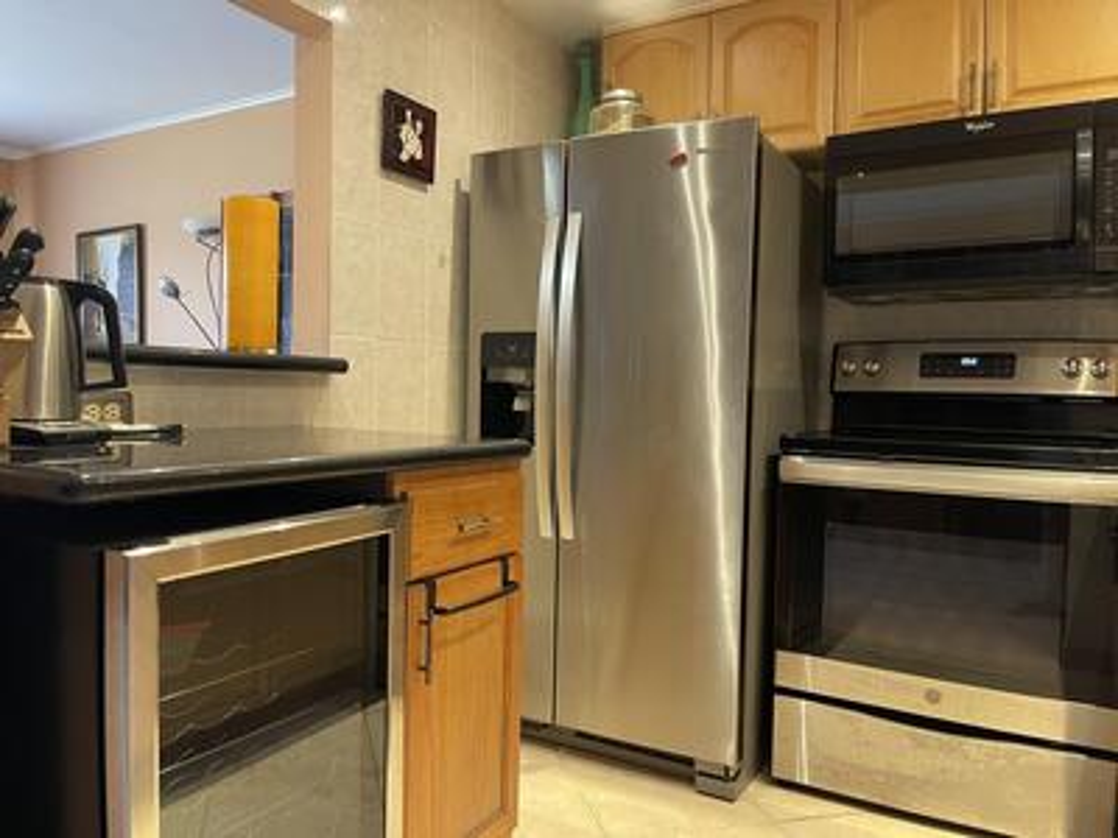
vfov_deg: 54.9
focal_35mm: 25
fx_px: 807
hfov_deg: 69.4
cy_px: 419
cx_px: 559
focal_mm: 5.1
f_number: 1.6
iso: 250
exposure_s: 1/60
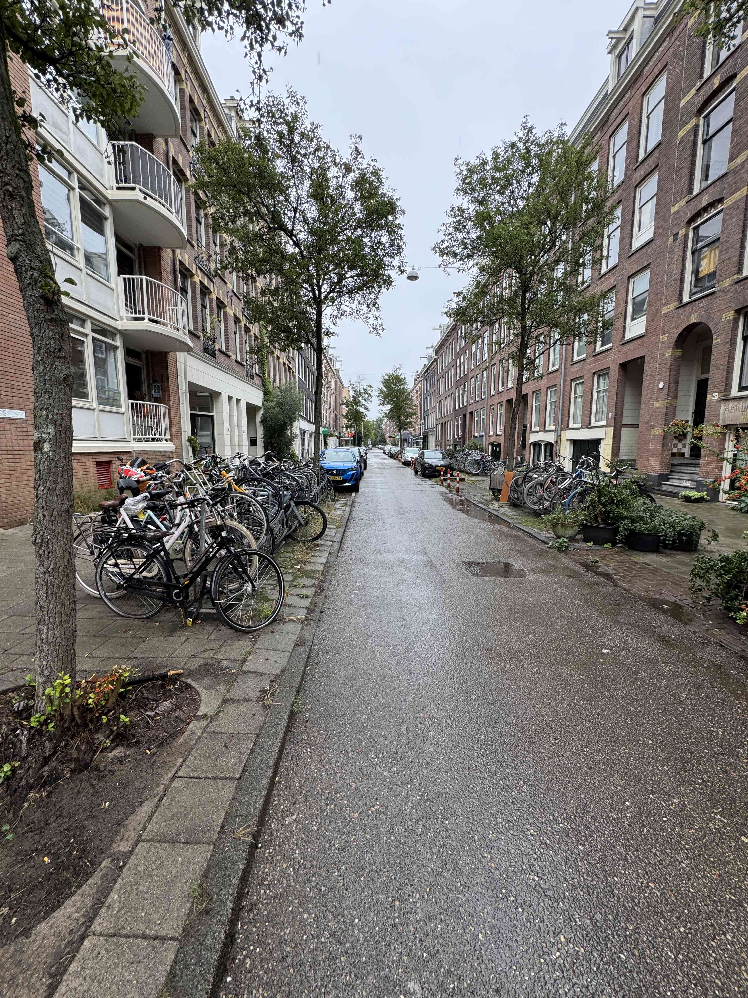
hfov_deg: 85.7
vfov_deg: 102.1
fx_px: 403
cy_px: 499
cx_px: 374
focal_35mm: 14
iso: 40
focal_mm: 2.22
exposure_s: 1/145
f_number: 2.2
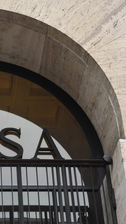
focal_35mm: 111
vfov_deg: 19.3
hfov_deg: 10.7
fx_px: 659
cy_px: 113
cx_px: -27
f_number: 22
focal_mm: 70
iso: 3200
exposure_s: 1/320
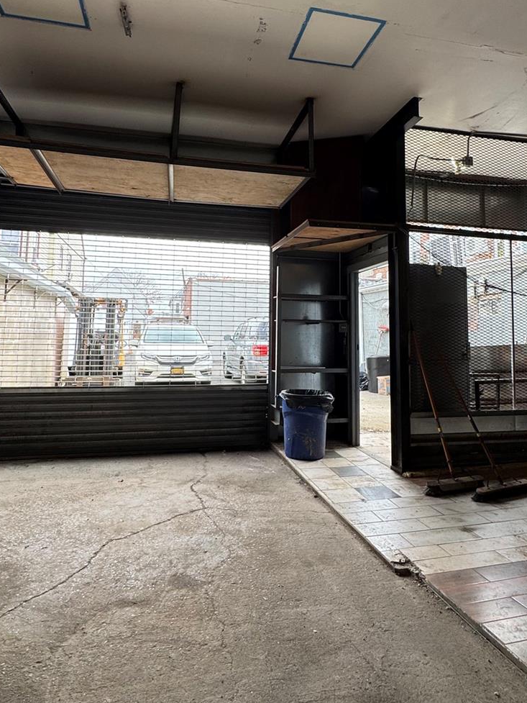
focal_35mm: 22
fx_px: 446
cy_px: 296
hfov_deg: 61.1
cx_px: 271
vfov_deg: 75.9
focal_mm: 2.22
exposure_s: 1/99
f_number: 2.2
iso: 50
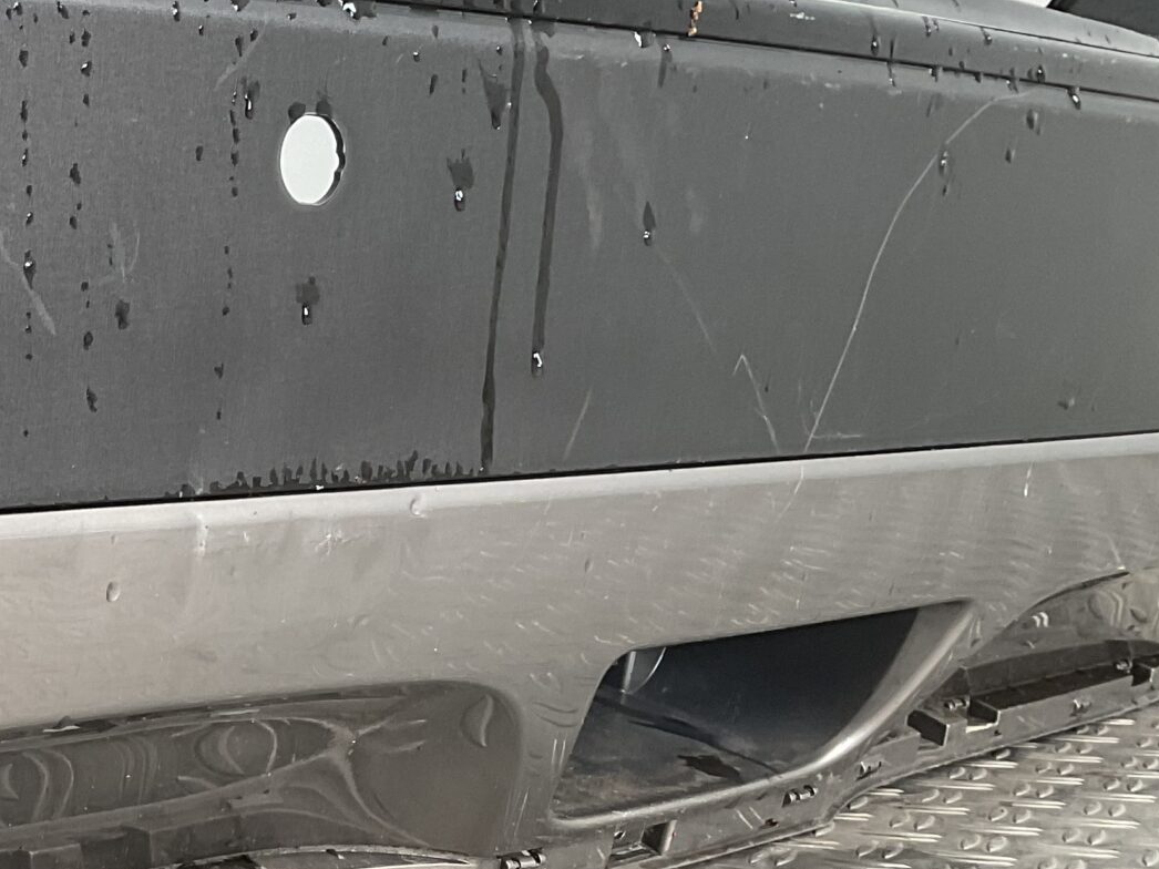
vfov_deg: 20.6
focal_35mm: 71
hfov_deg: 25.4
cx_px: -124
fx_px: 2377
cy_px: 637
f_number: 1.8
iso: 40
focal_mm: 3
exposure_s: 1/120
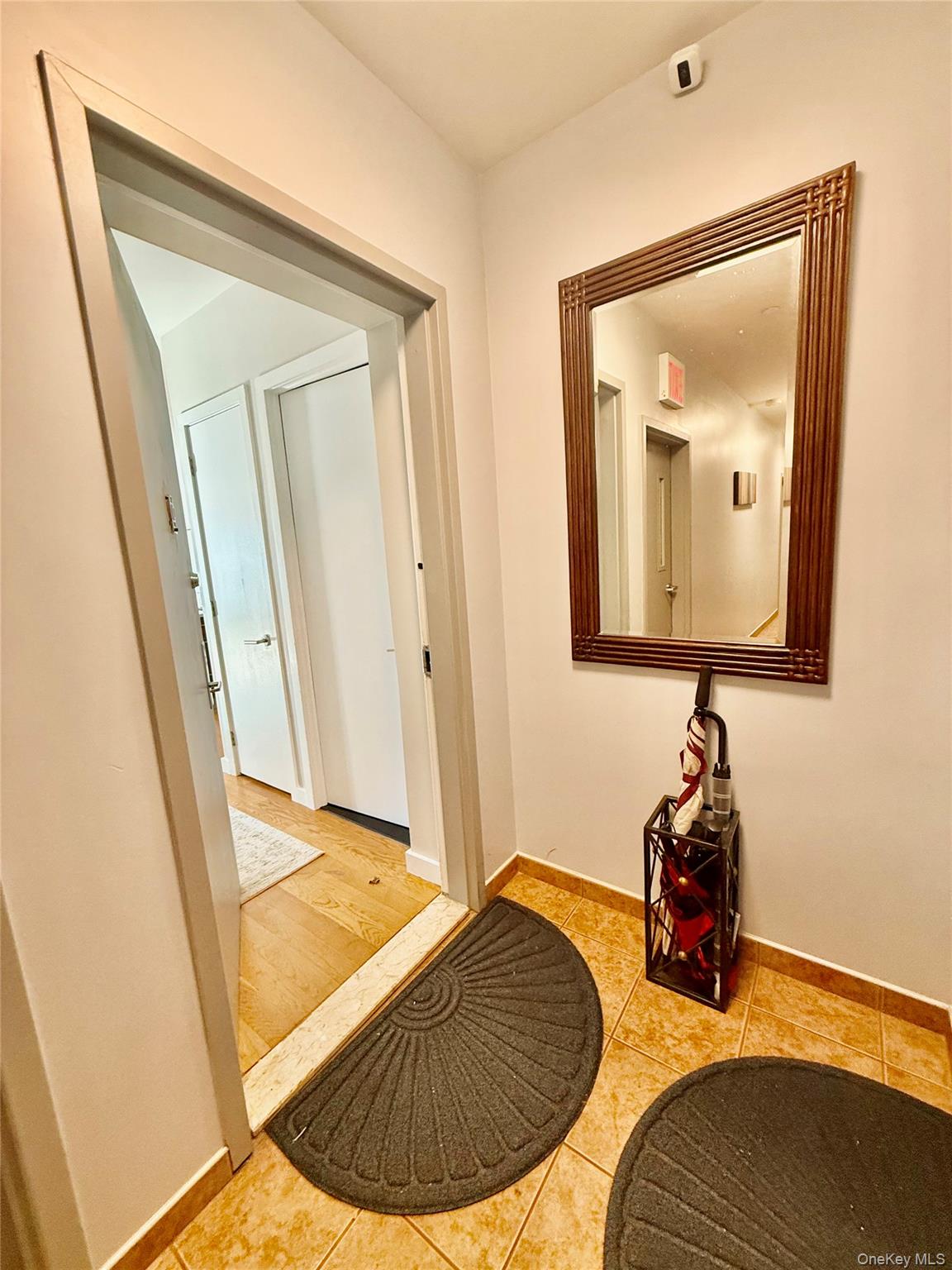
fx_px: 513
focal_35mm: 14
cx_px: 476
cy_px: 635
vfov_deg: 102.1
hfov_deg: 85.7
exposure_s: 1/60
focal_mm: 2.22
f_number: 2.2
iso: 320
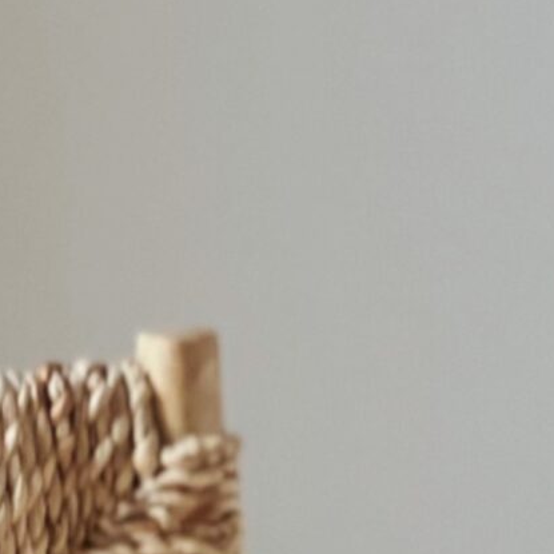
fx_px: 7605
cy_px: 698
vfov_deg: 4.2
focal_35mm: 420
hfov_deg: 4.1
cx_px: -307
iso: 160
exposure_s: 1/121
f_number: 2.8
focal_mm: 9
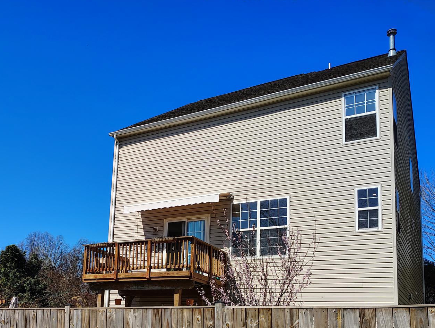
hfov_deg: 46.5
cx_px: 124
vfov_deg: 35.7
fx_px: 491
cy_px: 263
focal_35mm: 39
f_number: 1.8
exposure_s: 1/1337
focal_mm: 5.56
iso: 100
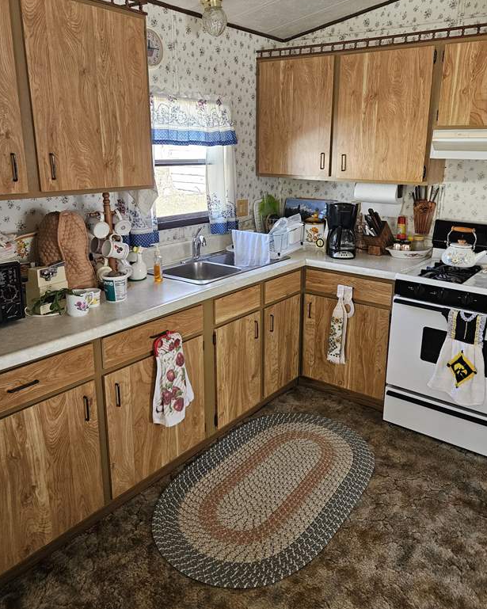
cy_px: 278
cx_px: 268
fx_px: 505
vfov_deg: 62.1
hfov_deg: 51.4
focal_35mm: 28
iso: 250
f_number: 1.8
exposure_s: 1/170
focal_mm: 5.4
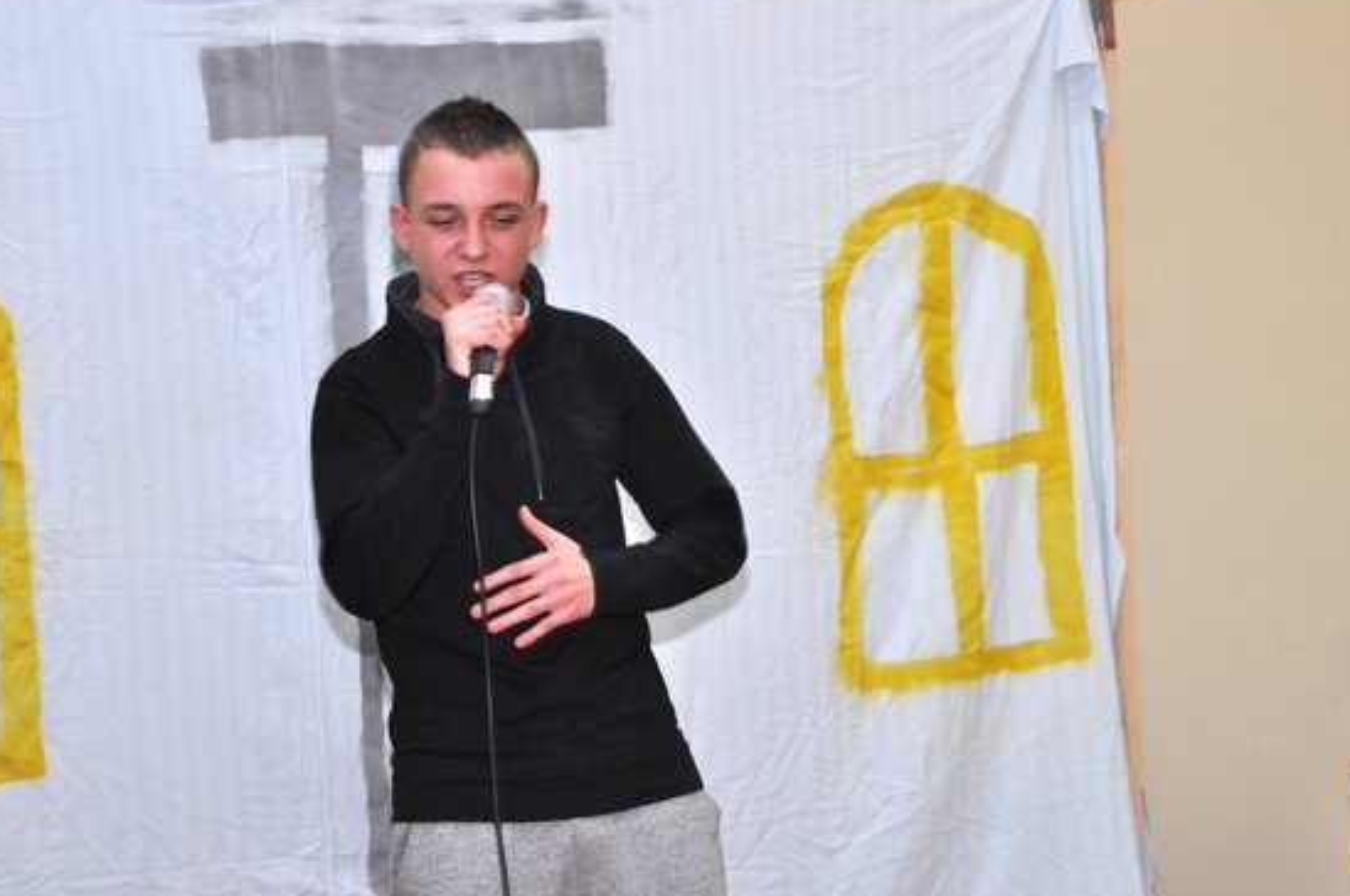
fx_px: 4330
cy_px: 460
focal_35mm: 116
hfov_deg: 17.7
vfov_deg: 11.8
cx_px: 668
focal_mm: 65
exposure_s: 1/30
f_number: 5
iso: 200
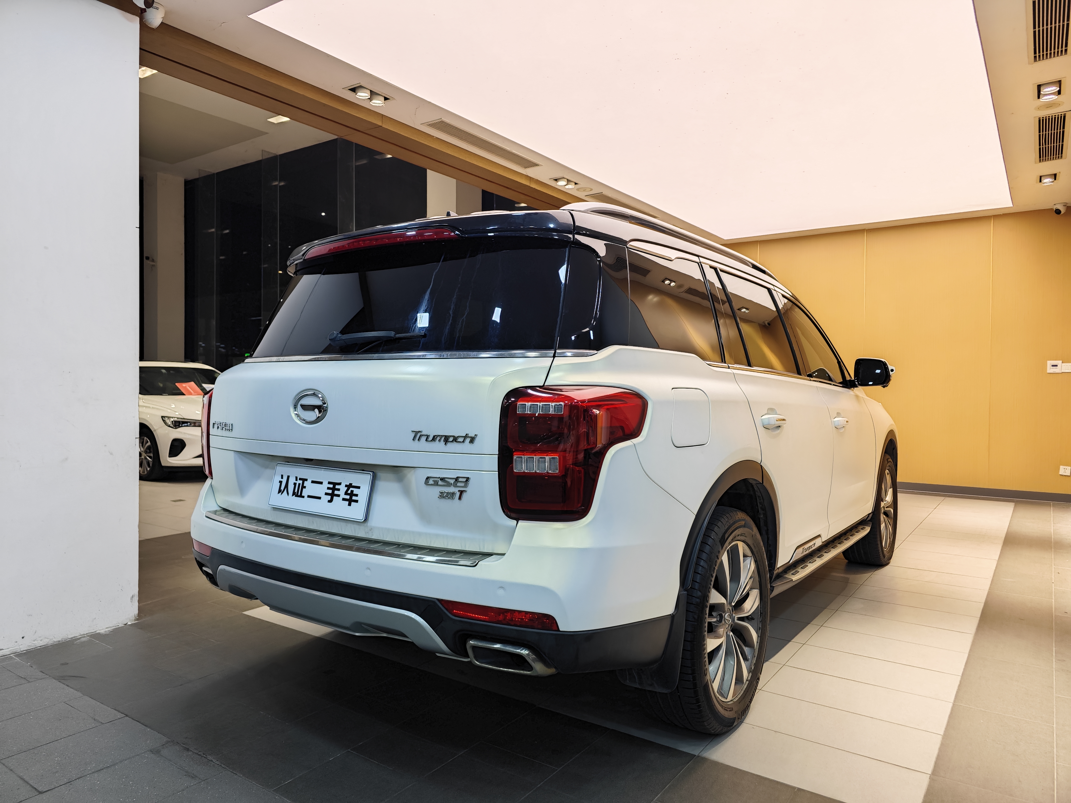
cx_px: 536
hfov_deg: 73.9
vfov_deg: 58.9
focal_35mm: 23
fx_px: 712
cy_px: 402
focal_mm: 8.7
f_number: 1.9
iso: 400
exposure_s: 1/86.6
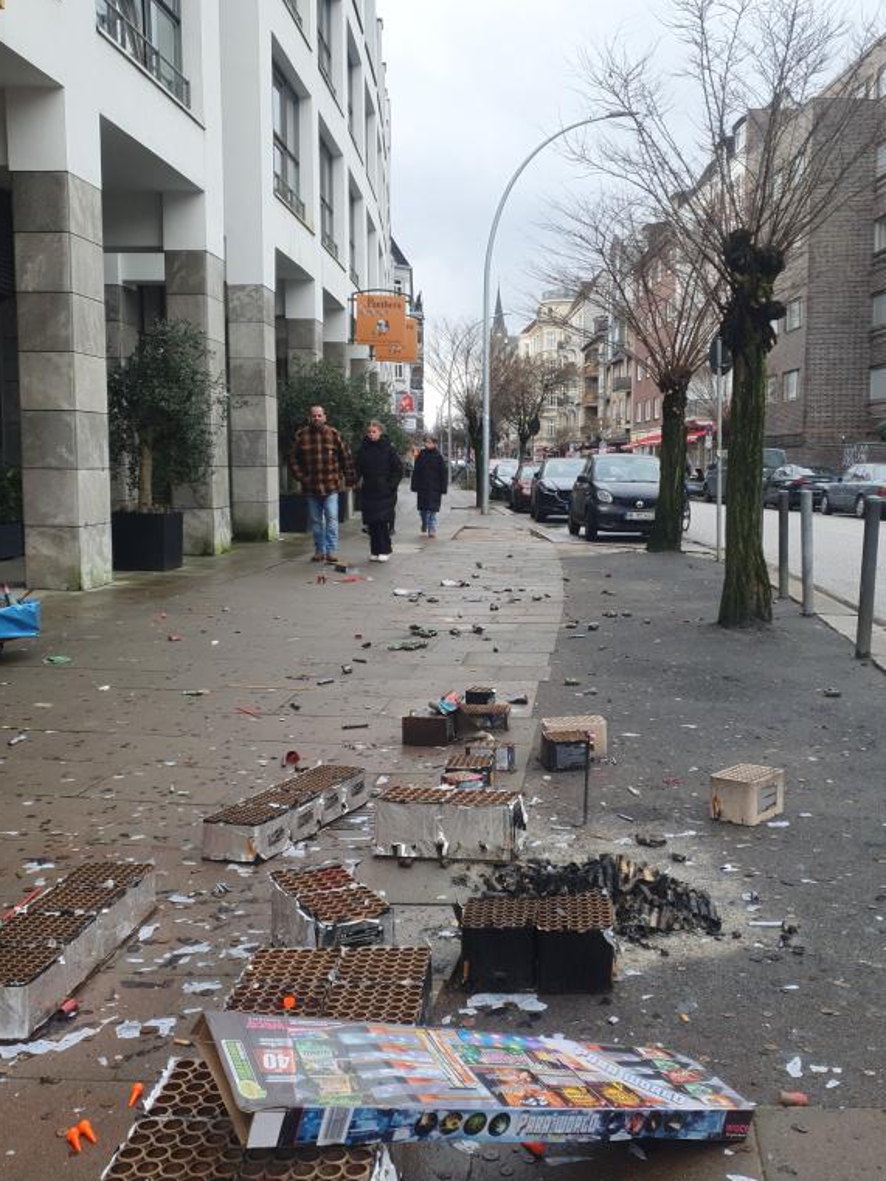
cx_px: 514
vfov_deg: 52.6
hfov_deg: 40.6
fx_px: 1194
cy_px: 591
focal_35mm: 35
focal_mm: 4.32
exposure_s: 1/189
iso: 50
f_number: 1.5
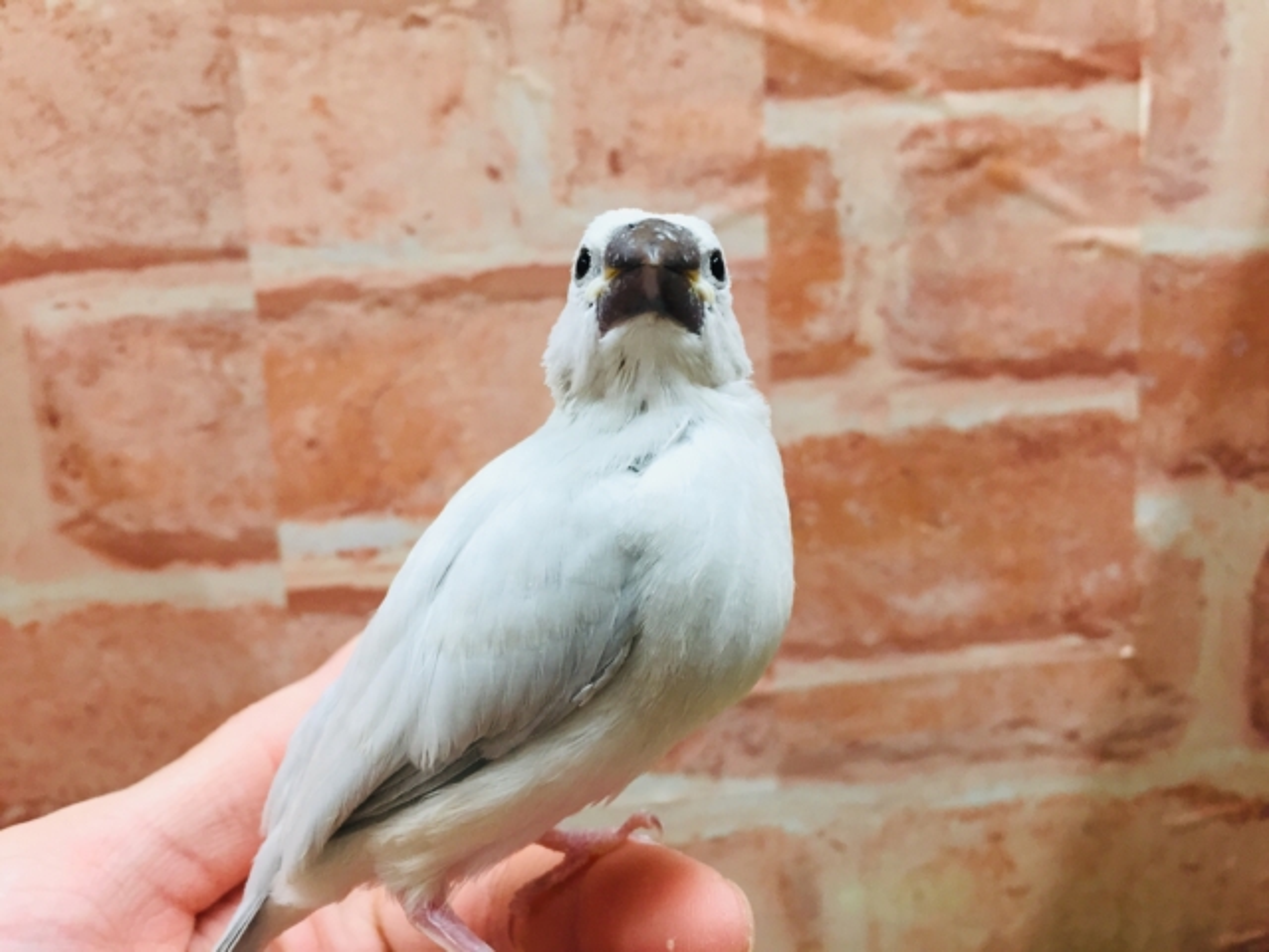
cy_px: 476
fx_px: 1063
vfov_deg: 48.2
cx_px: 634
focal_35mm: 29
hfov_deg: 61.7
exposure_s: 1/30
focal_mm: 4.15
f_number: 2.2
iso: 50
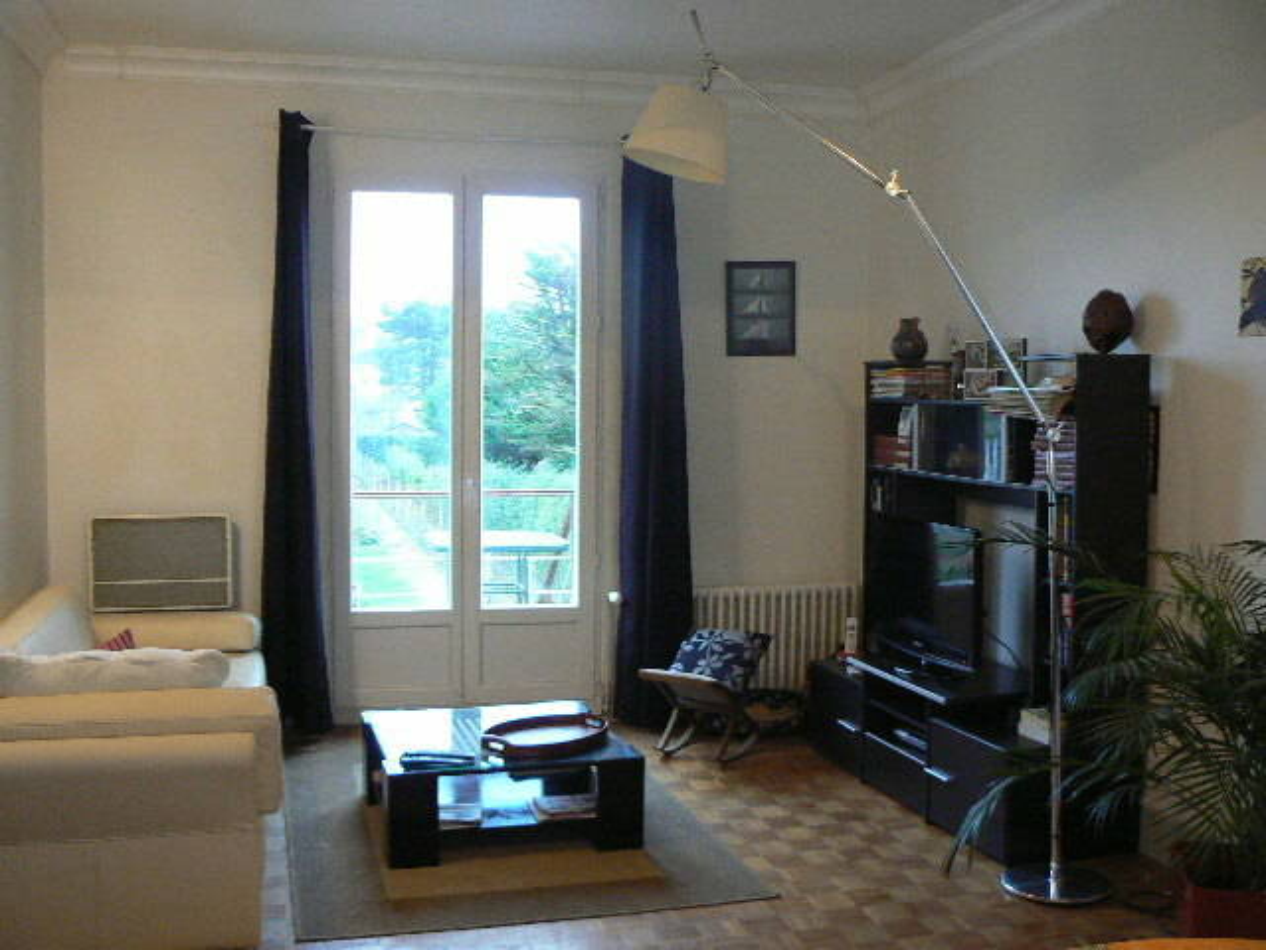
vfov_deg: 39.7
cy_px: 475
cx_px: 633
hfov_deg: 51.4
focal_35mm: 36
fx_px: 1317
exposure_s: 1/10
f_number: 2.8
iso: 200
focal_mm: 6
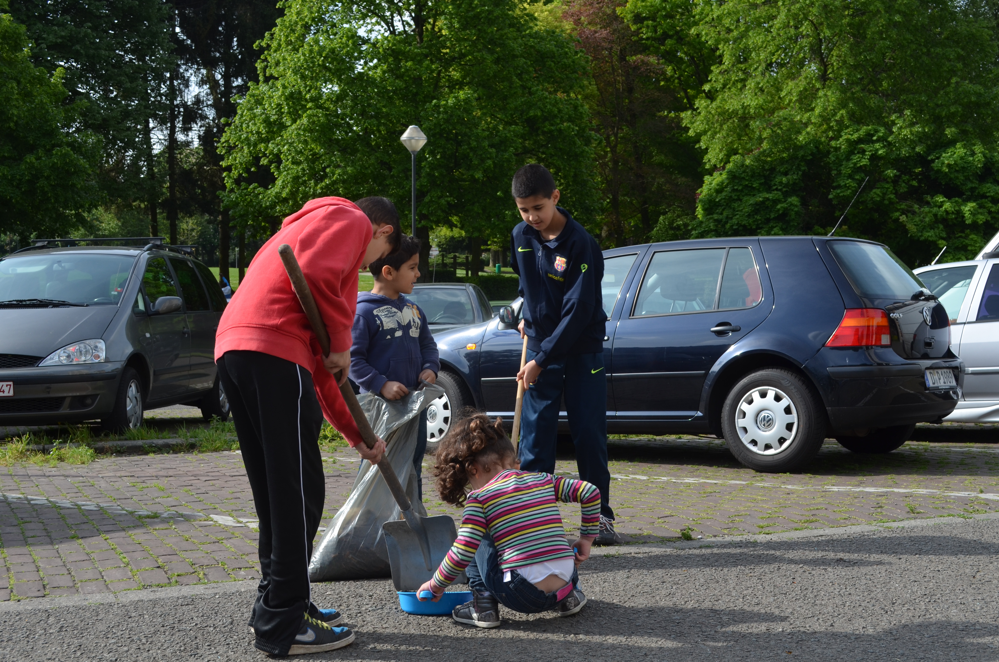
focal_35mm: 44
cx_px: 512
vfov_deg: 30.4
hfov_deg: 44.6
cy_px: 318
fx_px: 1219
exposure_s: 1/250
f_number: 8
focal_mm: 28
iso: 180
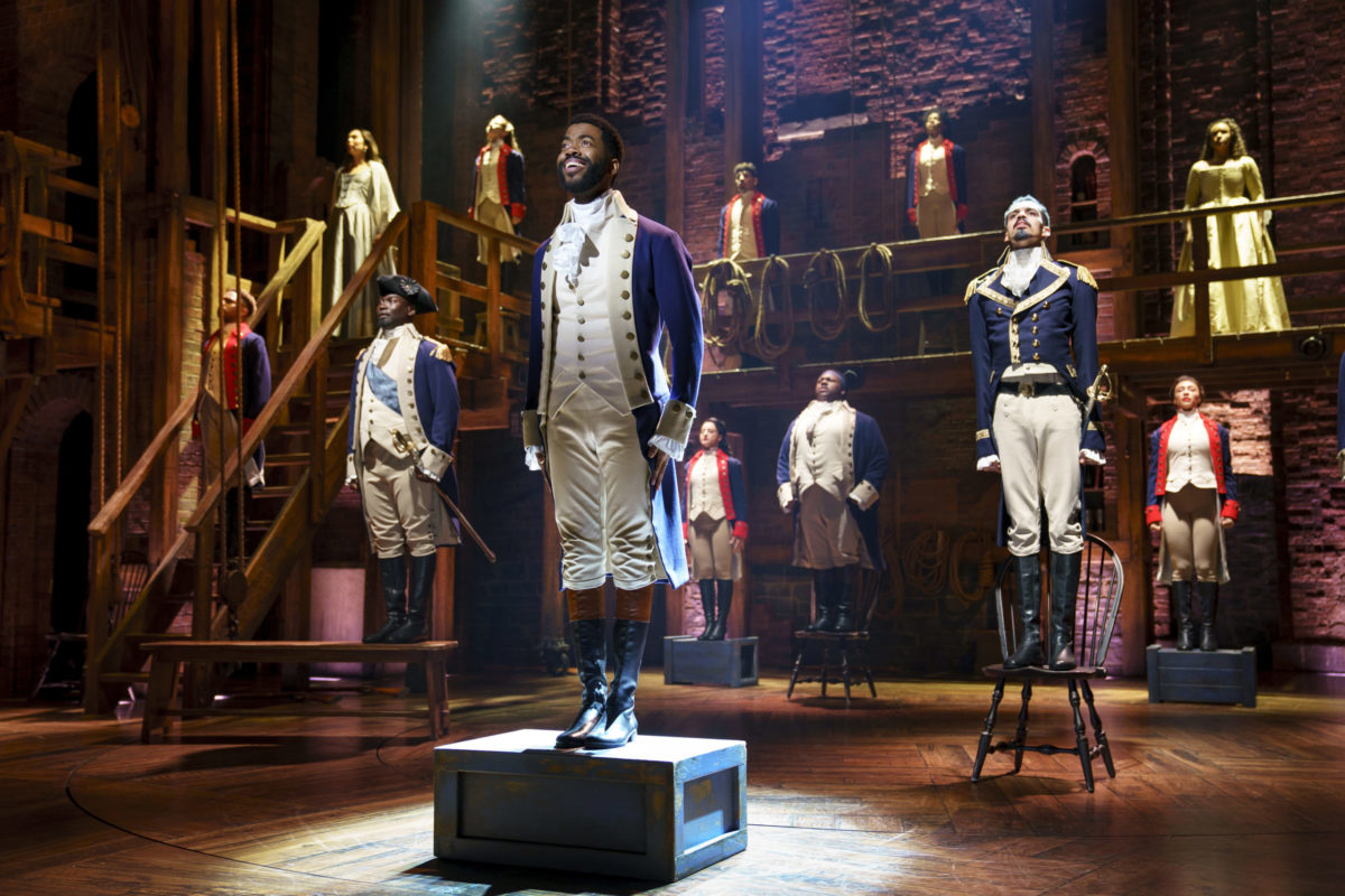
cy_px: 448
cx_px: 672
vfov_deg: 35.9
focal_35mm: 37
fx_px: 1382
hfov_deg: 51.9
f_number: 3.2
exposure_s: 1/320
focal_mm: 37
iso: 1250
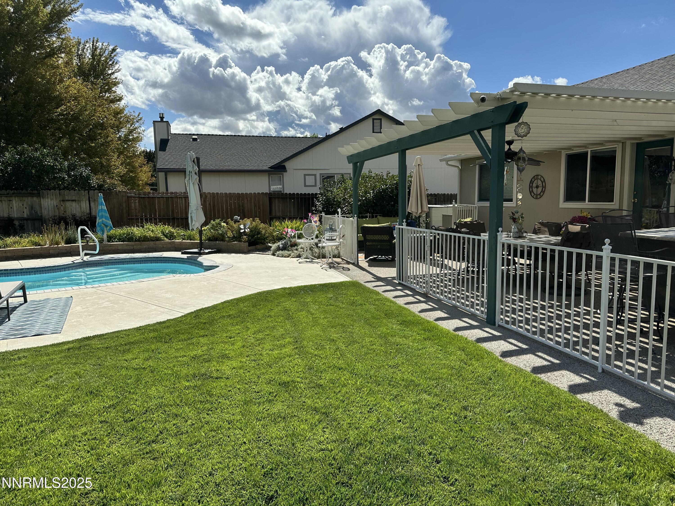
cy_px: 253
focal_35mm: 24
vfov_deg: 56.8
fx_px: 468
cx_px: 338
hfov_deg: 71.6
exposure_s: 1/6211
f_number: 1.78
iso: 80
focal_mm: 6.86
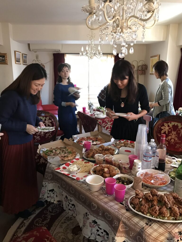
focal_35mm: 28
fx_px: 196
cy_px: 121
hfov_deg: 49.7
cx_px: 91
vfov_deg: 63.4
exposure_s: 1/9
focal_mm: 3.99
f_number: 1.8
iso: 100
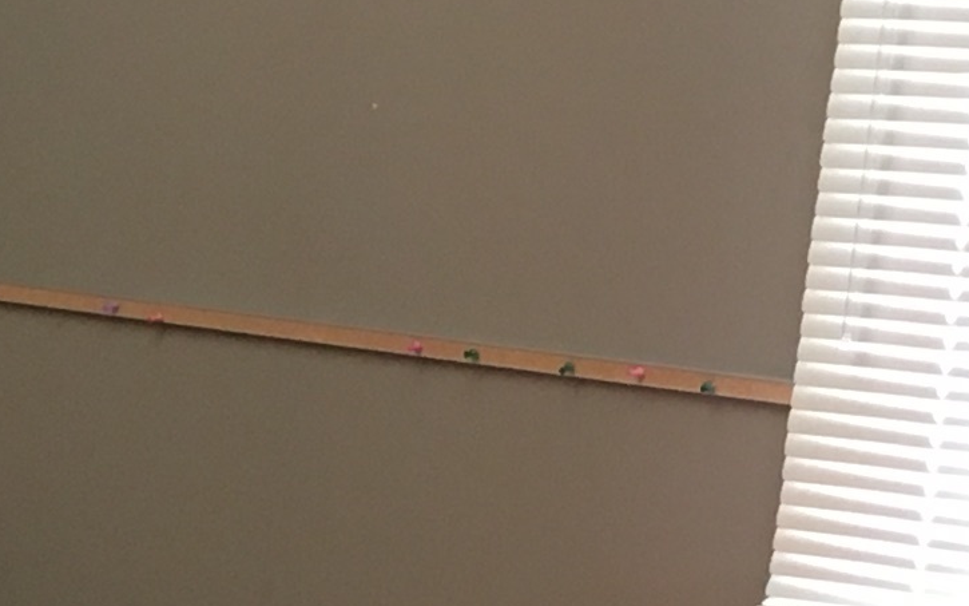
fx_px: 4515
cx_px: -636
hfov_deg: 11.5
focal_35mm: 171
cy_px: 882
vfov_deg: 7.5
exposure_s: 1/30
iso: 100
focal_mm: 4.15
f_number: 2.2
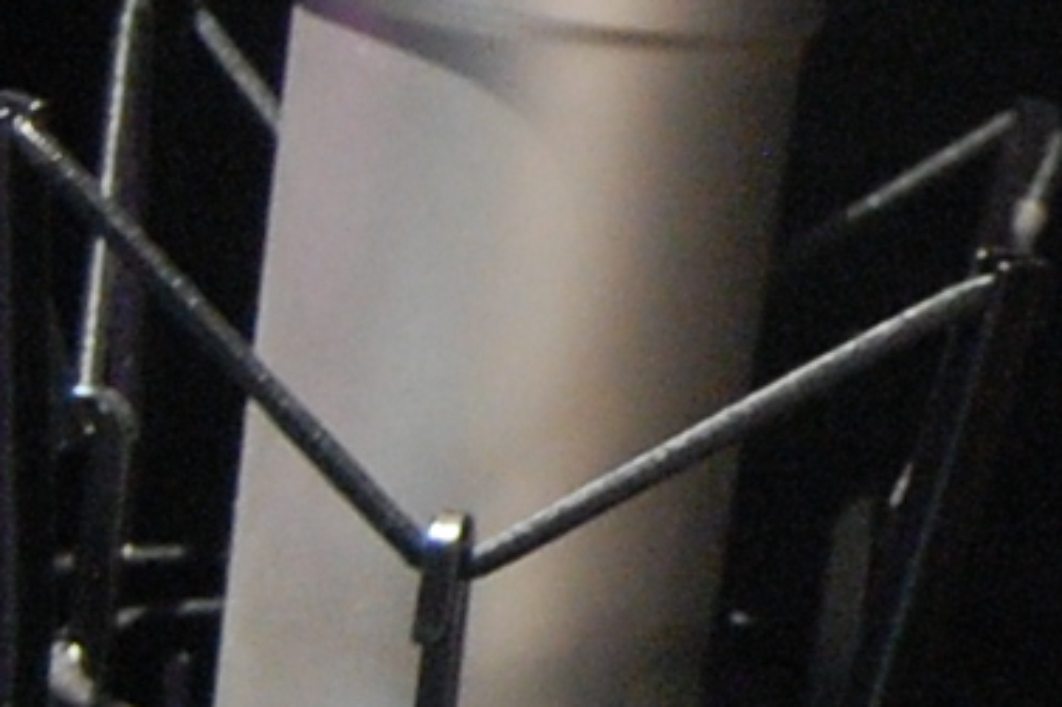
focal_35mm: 251
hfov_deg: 7.8
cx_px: 2285
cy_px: -254
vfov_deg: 5.4
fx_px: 7401
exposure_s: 1/10
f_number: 4.2
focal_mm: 28
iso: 1600
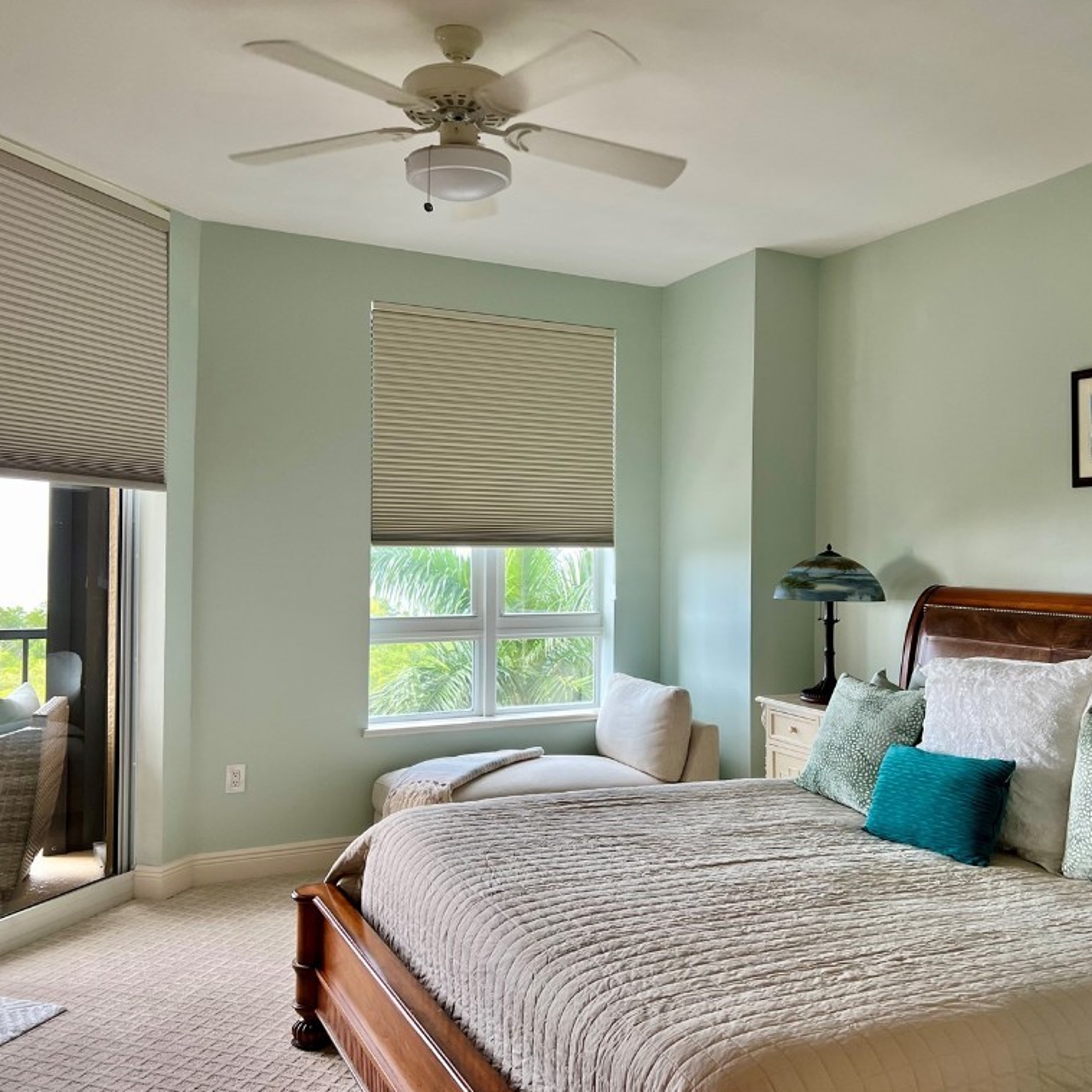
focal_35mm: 31
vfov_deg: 52.5
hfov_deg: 52.4
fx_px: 1106
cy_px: 544
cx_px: 610
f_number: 1.5
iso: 125
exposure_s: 1/120
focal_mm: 5.7
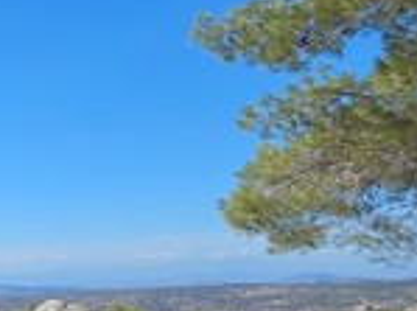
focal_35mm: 56
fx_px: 673
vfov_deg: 24.9
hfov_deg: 23.1
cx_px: -291
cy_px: 300
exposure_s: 1/3381
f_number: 2.2
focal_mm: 2.2
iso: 50
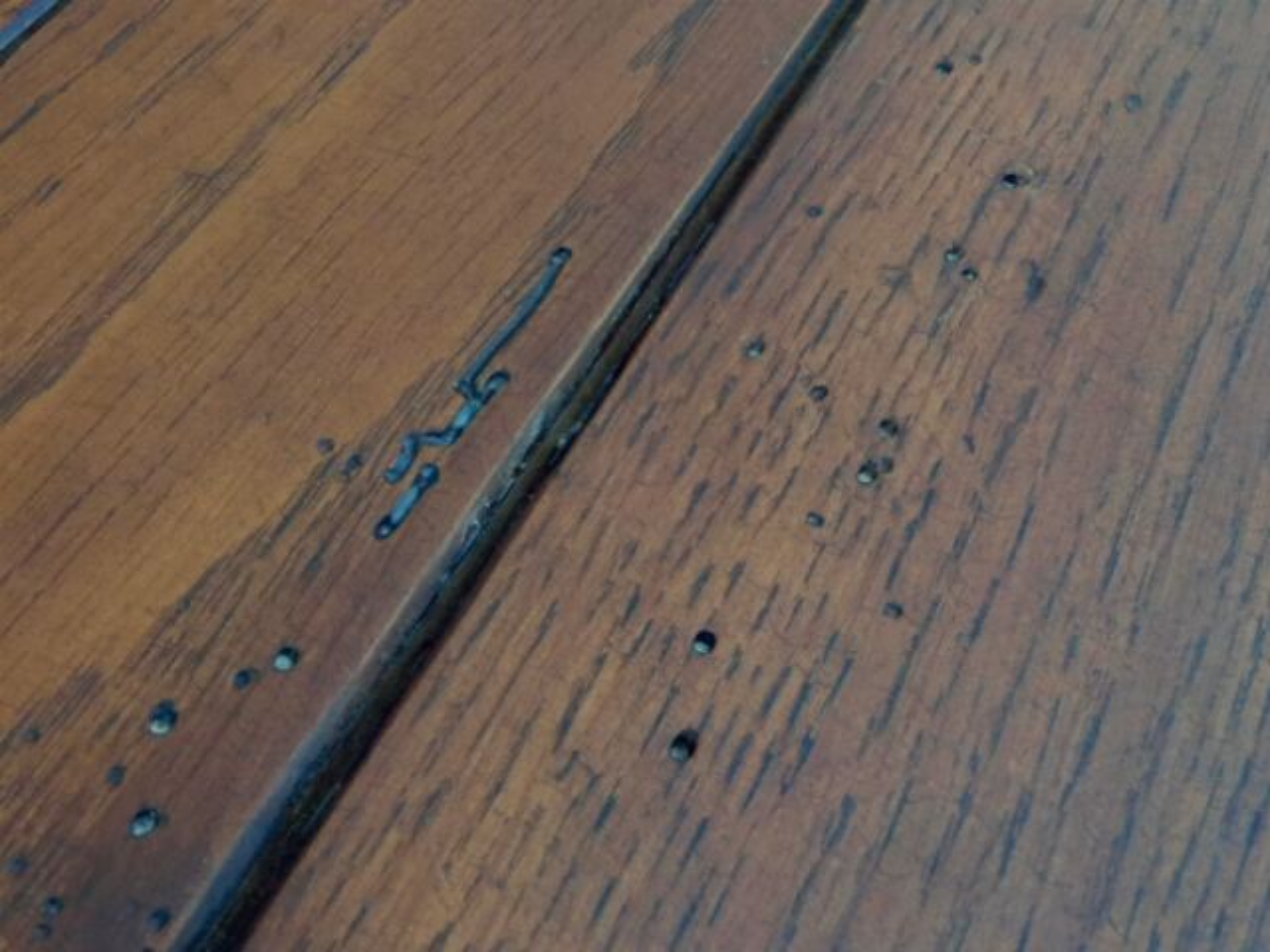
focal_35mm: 45
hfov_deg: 42.1
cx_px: 635
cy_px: 476
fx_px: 1651
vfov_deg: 32.2
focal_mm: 8
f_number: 7.1
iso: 1600
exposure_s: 1/100
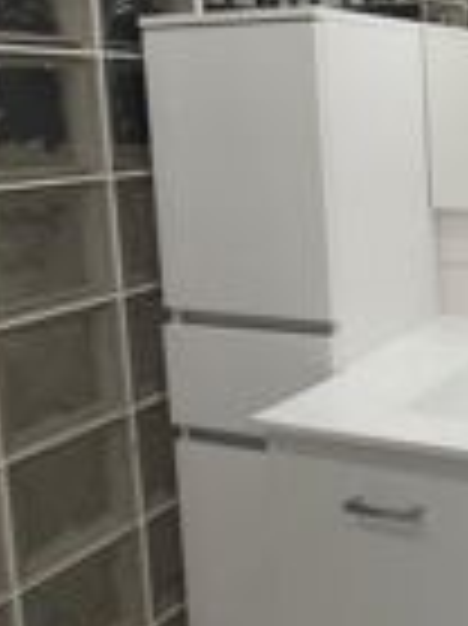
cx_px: 657
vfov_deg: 45.9
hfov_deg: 27.6
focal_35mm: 40
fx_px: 722
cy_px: 196
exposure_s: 1/50
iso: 50
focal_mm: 1.8
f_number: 2.2
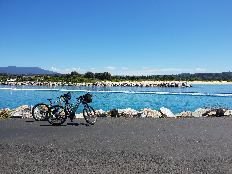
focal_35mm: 26
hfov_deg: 67.3
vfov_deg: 53.1
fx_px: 174
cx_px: 116
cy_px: 87
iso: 50
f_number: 2.4
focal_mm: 4.3
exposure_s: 1/1610
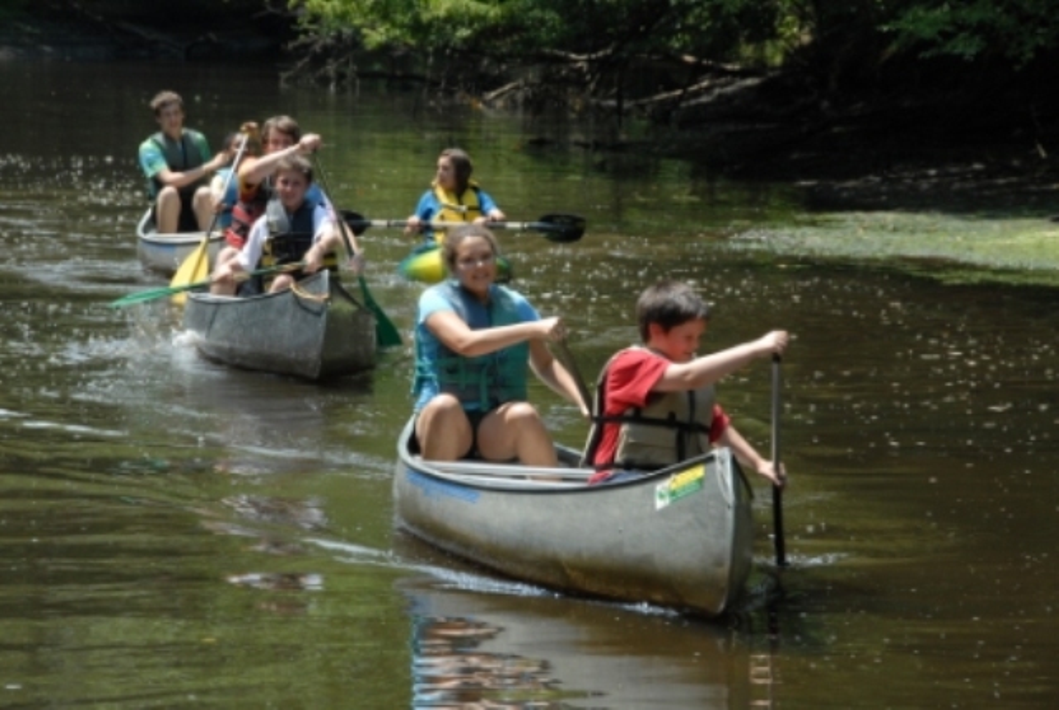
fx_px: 5304
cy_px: 355
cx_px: 530
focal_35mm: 180
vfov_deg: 7.7
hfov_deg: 11.4
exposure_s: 1/320
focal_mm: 120
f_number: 8
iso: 400
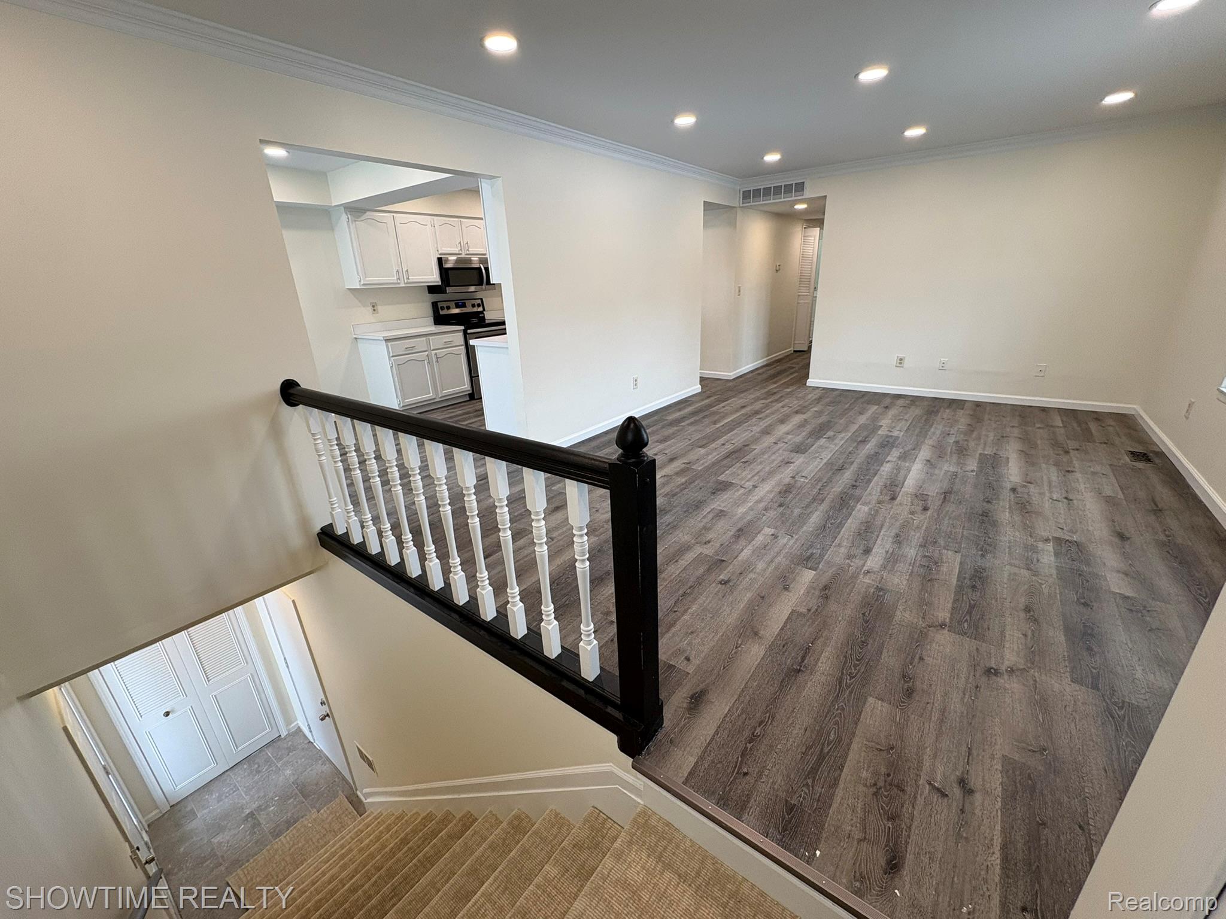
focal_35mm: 14
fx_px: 496
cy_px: 460
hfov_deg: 102.1
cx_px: 613
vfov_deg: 85.7
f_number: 2.2
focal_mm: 2.22
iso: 125
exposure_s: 1/120
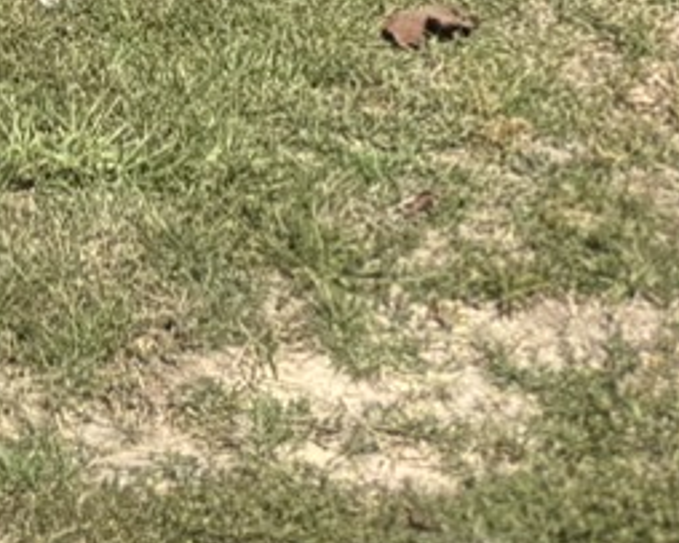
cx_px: -1419
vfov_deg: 6.5
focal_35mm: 205
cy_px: -1345
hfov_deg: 8.0
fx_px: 4118
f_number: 1.6
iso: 50
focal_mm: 5.96
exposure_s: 1/4630
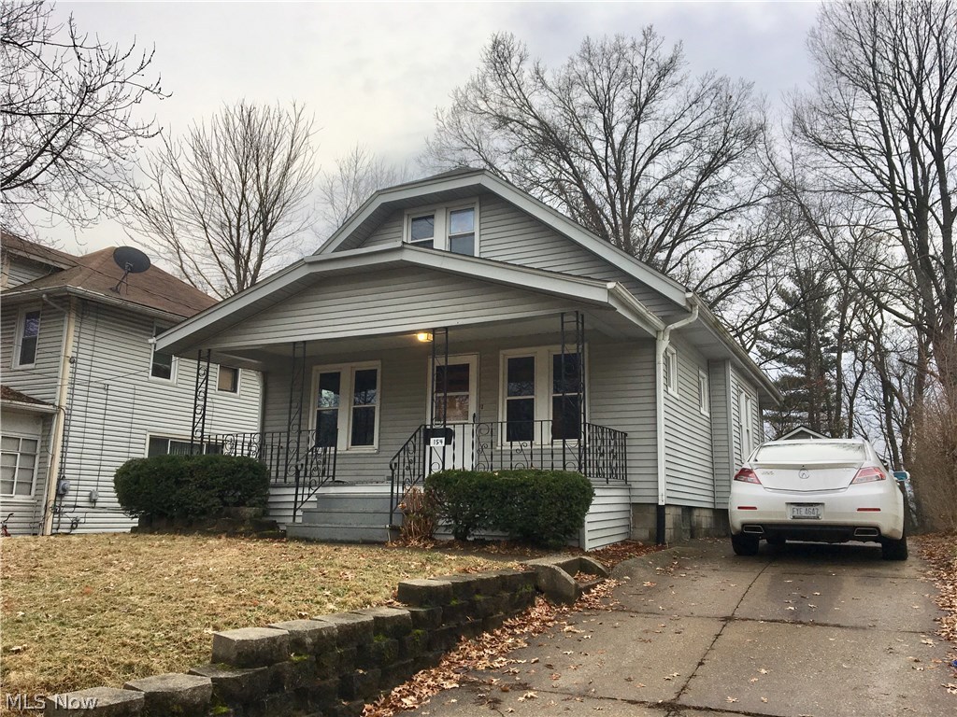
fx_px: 802
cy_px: 358
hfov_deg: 61.7
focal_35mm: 29
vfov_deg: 48.2
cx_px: 478
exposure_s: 1/248
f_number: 2.2
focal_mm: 4.15
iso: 25
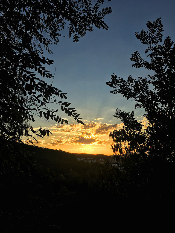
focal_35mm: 29
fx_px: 195
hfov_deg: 48.2
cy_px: 116
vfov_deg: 61.7
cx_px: 88
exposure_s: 1/1350
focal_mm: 4.15
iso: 25
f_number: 2.2
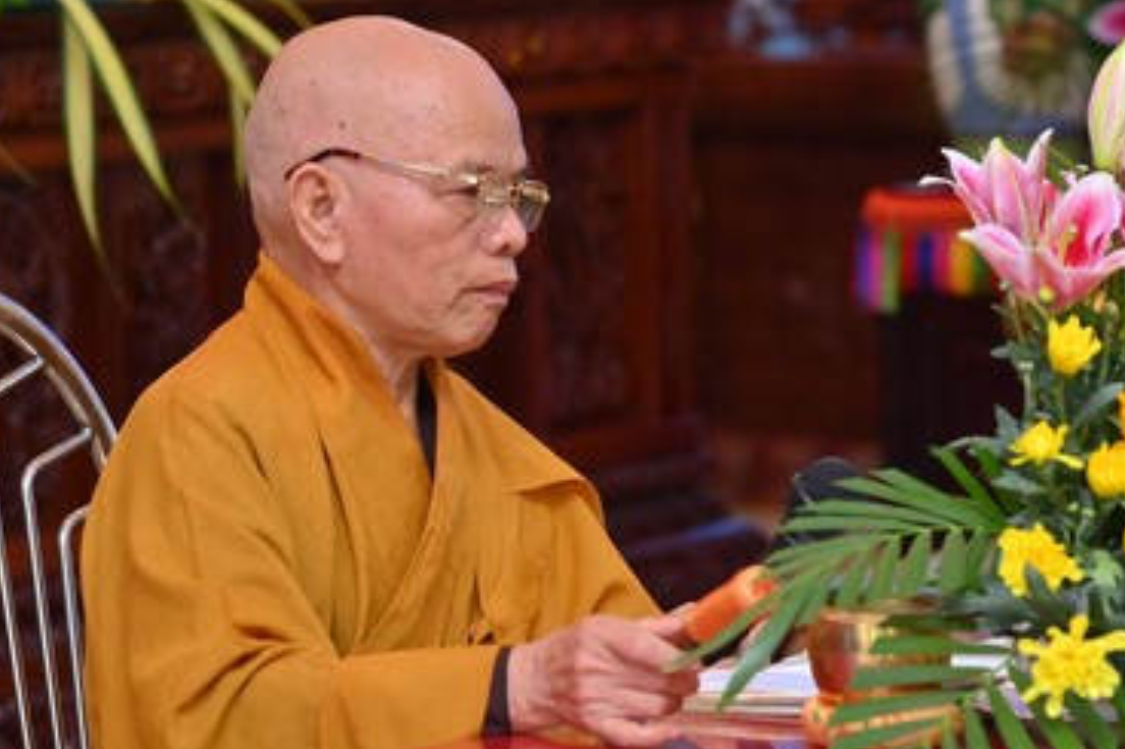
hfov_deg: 9.7
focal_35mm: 212
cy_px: 356
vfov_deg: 6.5
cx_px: 810
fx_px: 6622
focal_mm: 120
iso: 1250
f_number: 4.5
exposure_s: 1/160
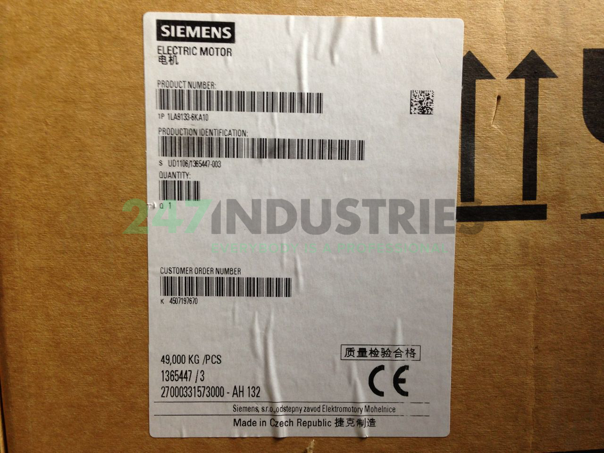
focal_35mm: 33
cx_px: 302
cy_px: 226
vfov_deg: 42.9
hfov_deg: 55.4
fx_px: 576
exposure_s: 1/20
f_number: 2.4
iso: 64
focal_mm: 4.12
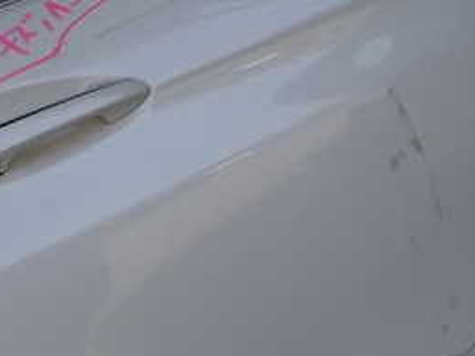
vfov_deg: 20.9
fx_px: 961
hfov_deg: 27.8
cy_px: 253
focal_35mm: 70
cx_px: 255
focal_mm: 5.4
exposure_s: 1/125
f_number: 6.3
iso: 100
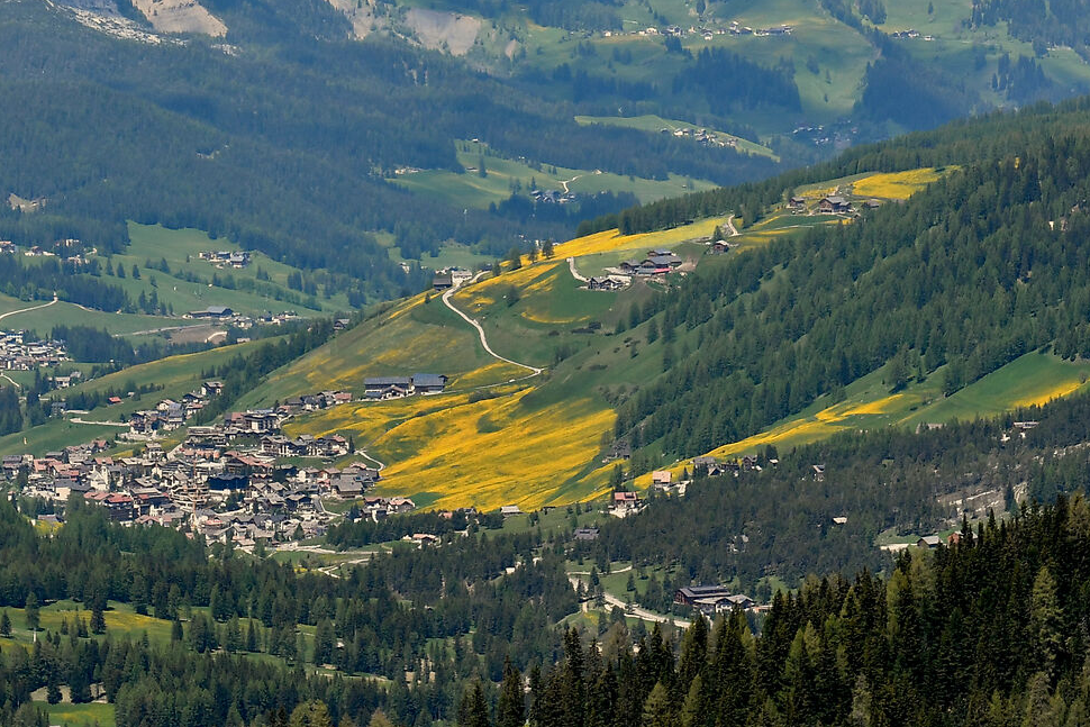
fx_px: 6964
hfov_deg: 8.9
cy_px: 6
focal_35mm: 230
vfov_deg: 6.0
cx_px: 429
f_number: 10
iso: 200
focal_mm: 62
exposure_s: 1/640
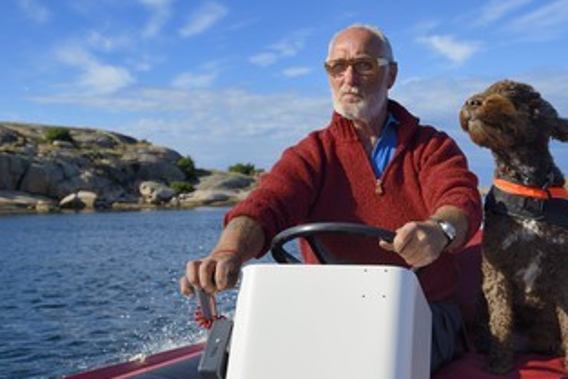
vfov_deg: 28.6
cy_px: 238
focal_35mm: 47
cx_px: 363
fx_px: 742
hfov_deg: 41.5
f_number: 7.1
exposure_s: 1/640
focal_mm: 35
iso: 200
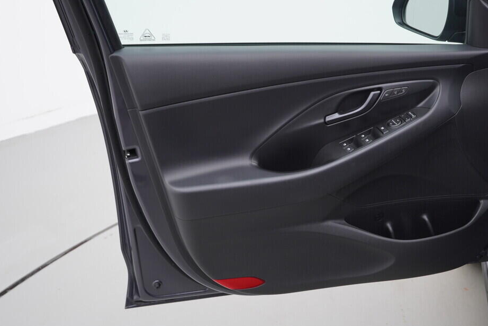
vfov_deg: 33.4
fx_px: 542
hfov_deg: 48.4
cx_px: 267
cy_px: 158
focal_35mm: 40
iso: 125
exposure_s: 1/60
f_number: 3.5
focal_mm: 24
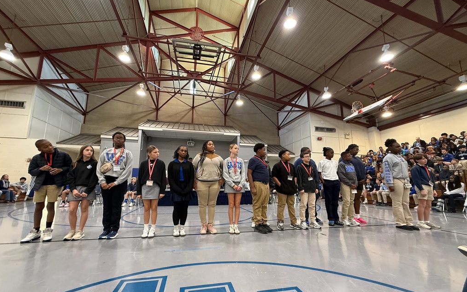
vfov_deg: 74.7
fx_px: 191
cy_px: 155
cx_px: 232
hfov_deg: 101.5
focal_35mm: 15
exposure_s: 1/60
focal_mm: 2.22
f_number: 2.2
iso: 400
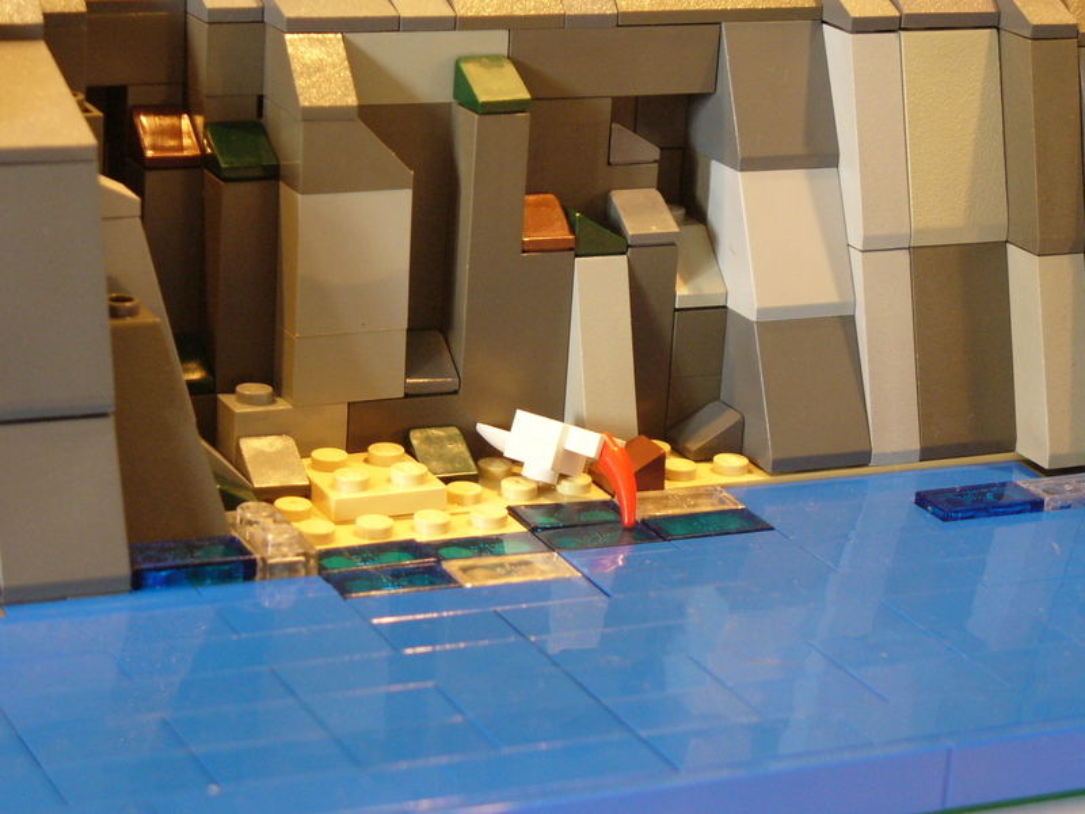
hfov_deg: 20.0
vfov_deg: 15.1
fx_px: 3072
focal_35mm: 98
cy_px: 407
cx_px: 542
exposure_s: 1/8
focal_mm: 16.1
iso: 200
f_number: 3.5
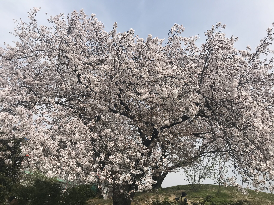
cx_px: 137
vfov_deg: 49.7
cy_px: 102
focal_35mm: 28
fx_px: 222
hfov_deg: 63.4
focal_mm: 3.99
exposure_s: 1/2994
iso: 20
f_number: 1.8
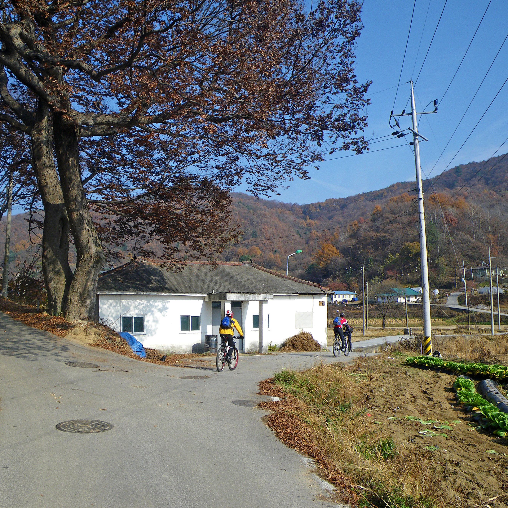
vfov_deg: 48.5
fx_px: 565
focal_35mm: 34
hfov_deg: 48.3
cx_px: 221
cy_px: 255
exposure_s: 1/320
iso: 50
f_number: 4.2
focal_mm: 5
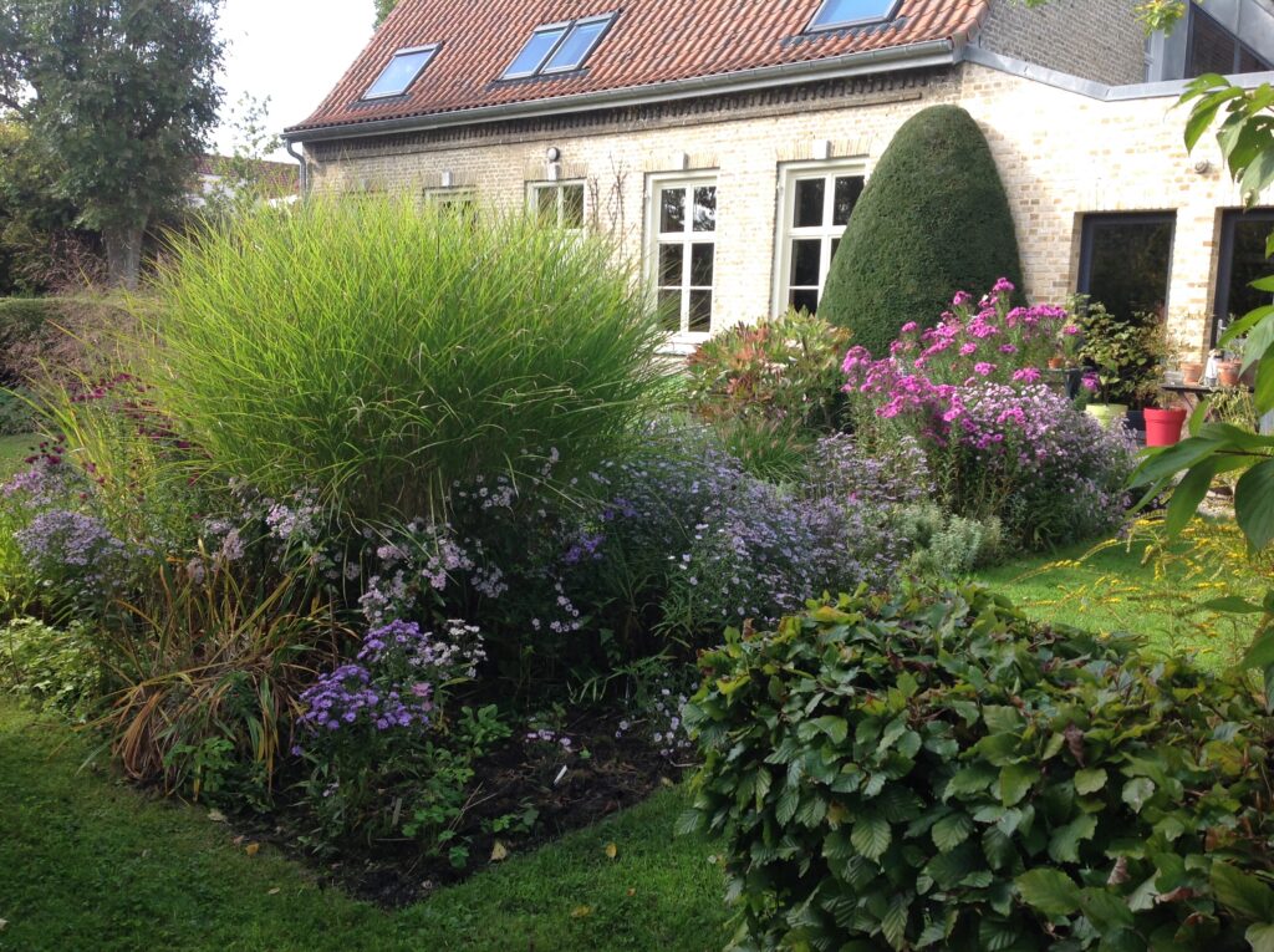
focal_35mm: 35
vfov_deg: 40.6
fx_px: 1286
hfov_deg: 52.7
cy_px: 476
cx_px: 637
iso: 50
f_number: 2.4
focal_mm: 4.28
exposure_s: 1/302
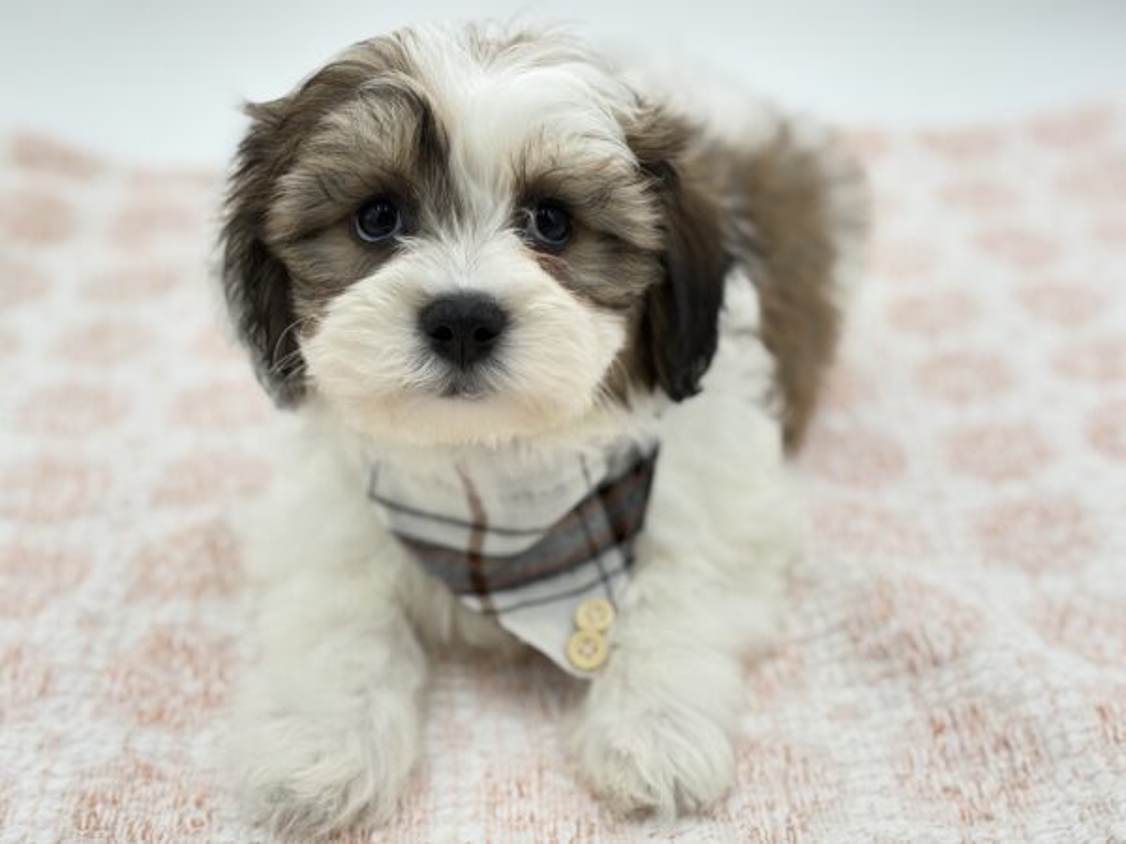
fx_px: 1691
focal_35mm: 52
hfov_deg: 36.8
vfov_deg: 28.0
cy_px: 422
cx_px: 563
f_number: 1.6
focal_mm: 5.96
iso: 50
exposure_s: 1/465
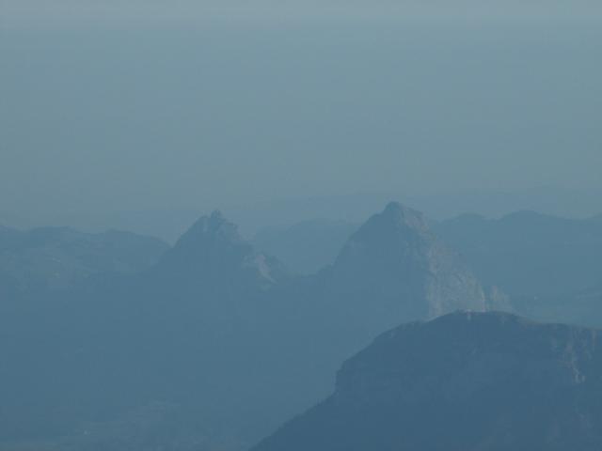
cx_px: 301
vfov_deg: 5.6
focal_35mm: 265
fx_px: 4609
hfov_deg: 7.5
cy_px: 226
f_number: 8
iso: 50
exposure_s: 1/320
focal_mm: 43.39
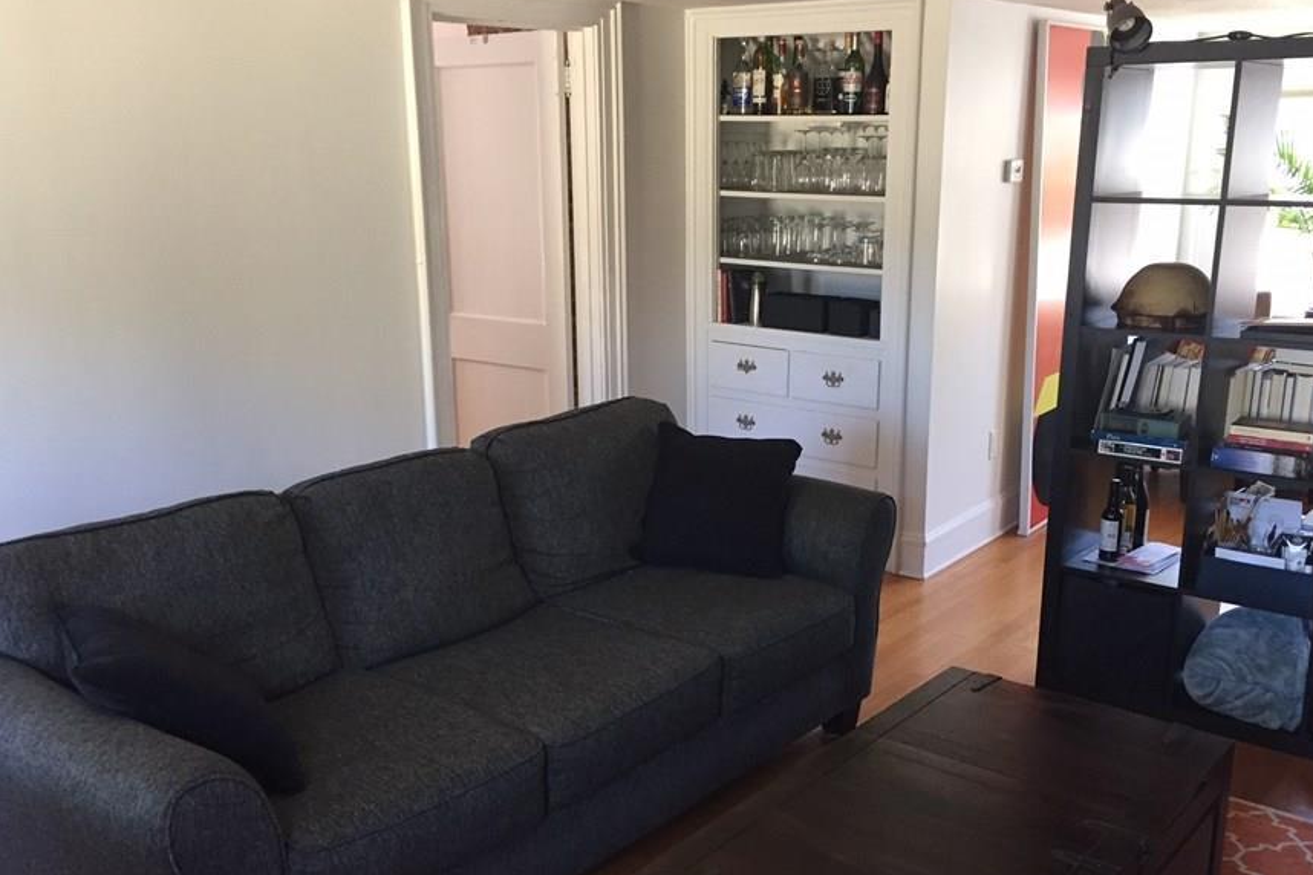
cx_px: 684
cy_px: 497
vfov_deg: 36.8
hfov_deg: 53.1
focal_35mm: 36
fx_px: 1313
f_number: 2.2
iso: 160
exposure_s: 1/30
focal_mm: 4.15
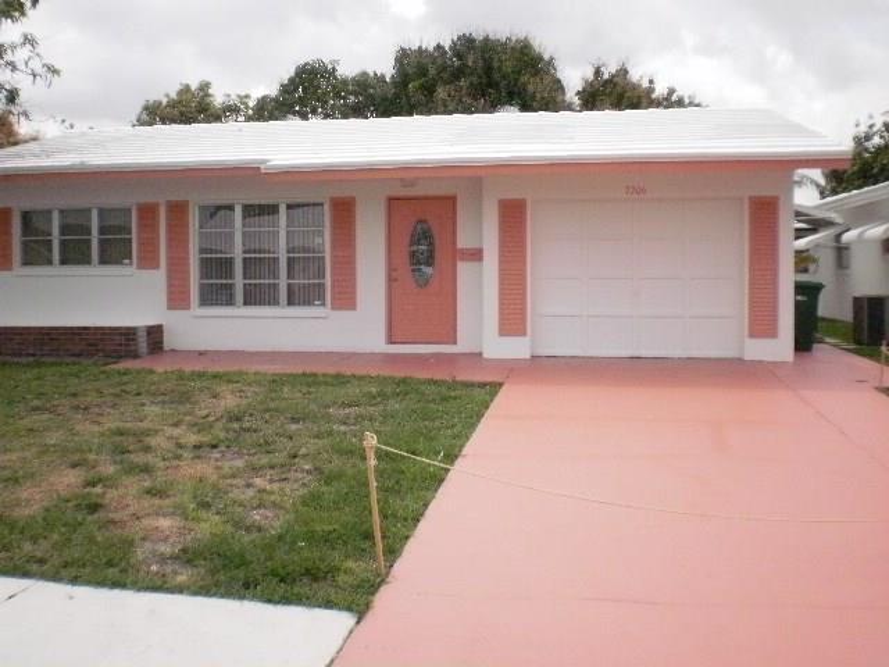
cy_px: 334
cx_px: 444
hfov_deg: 51.4
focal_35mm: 36
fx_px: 925
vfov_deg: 39.7
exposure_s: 1/2000
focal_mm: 6.3
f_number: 4.6
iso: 400
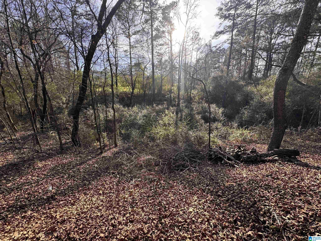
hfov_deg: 102.1
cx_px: 160
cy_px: 120
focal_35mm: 14
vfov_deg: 85.7
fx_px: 130
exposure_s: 1/289
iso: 40
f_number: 2.2
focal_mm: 2.22
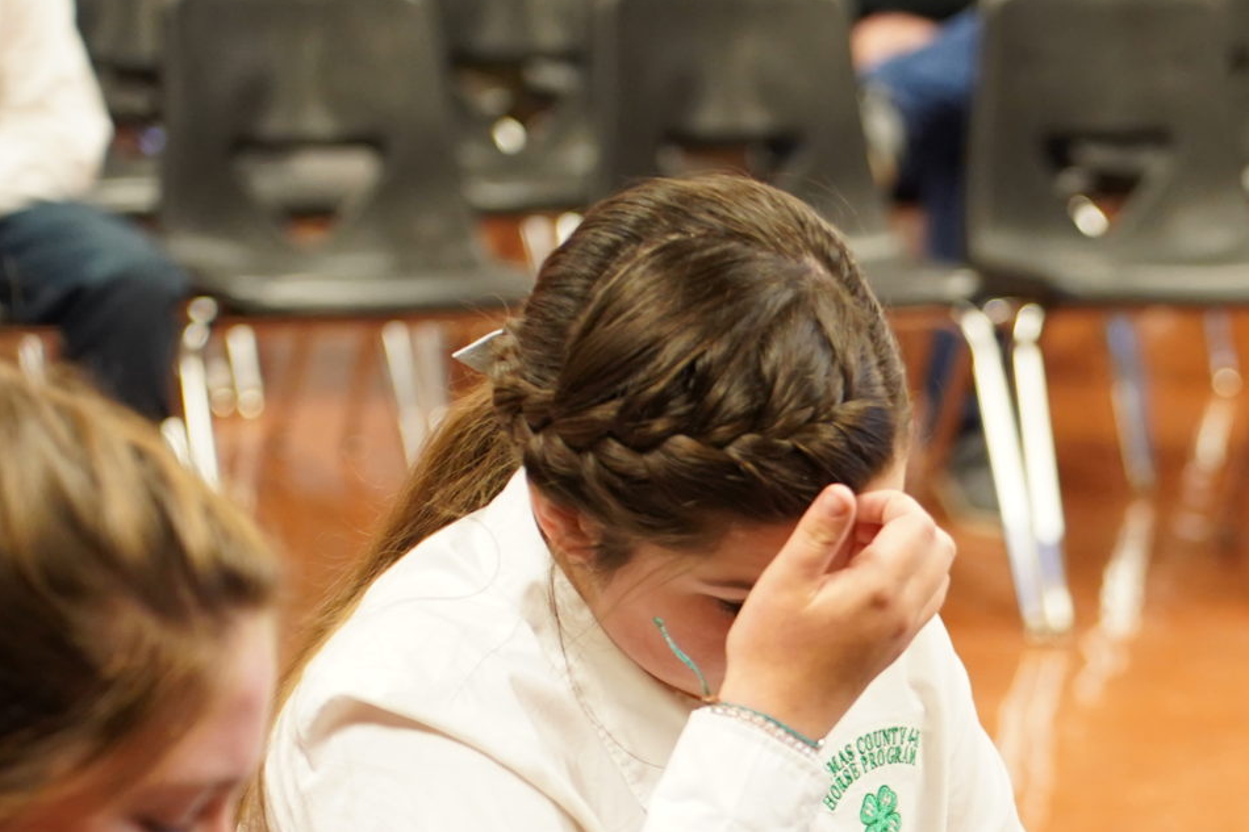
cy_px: 960
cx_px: 1386
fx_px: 6452
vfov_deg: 7.3
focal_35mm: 186
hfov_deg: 10.9
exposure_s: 1/160
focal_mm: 69
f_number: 2.8
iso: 2000
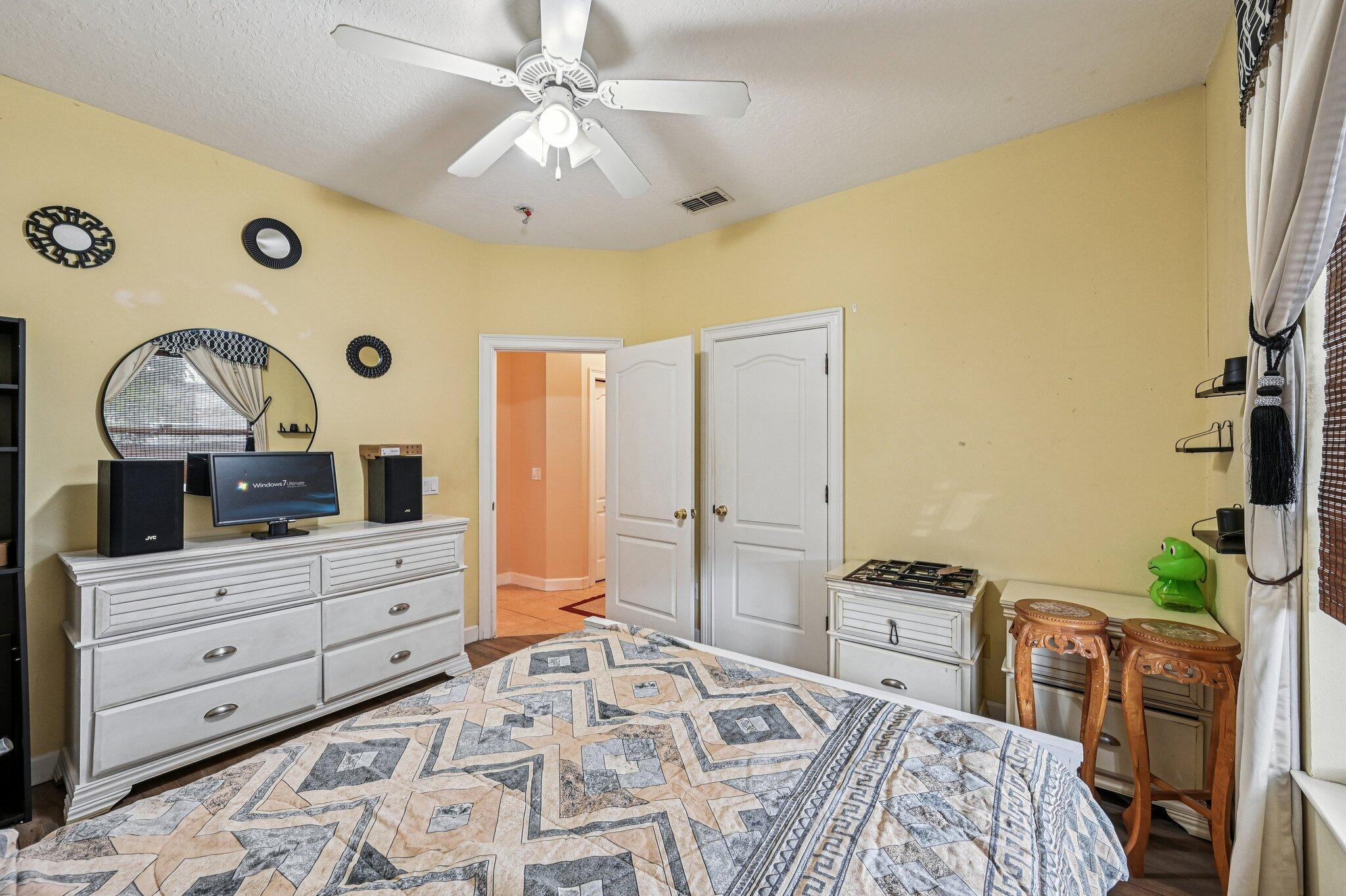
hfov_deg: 104.3
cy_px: 448
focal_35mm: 14
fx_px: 523
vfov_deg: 81.2
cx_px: 673
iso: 1000
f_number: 8
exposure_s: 1/20
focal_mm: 14
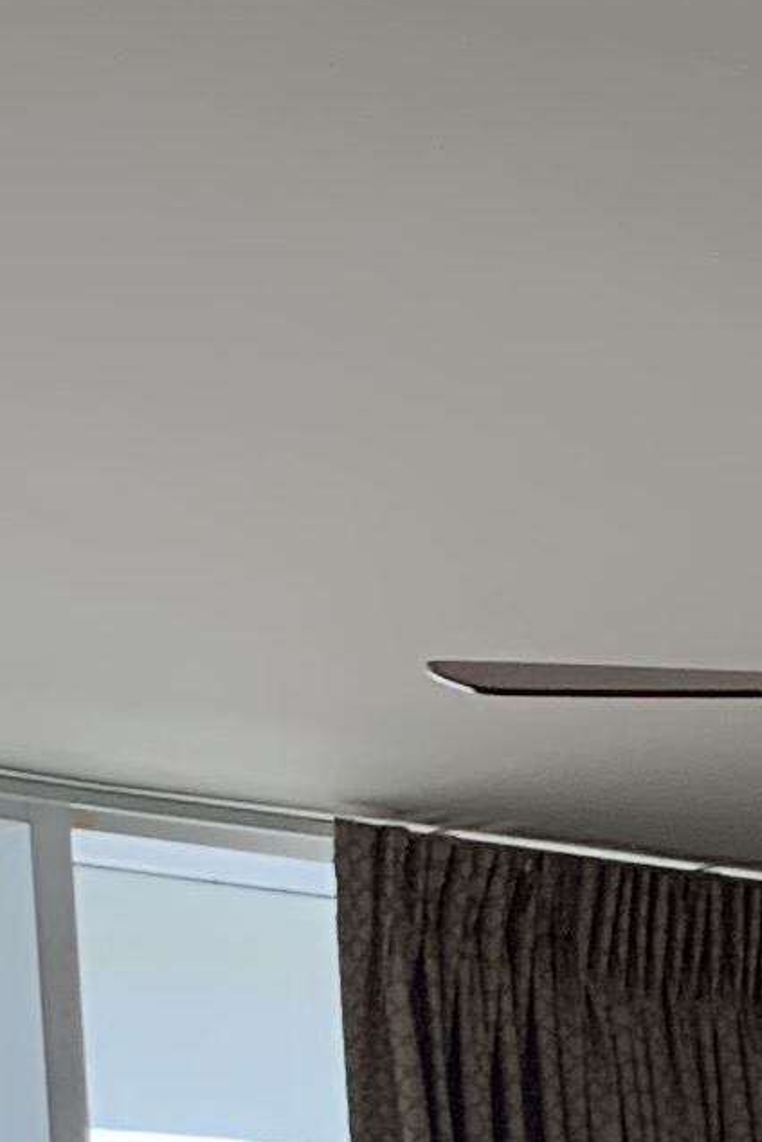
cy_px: 2196
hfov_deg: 7.7
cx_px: 1497
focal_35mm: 172
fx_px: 5458
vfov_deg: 11.0
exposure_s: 1/122
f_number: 1.8
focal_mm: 4.25
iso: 25
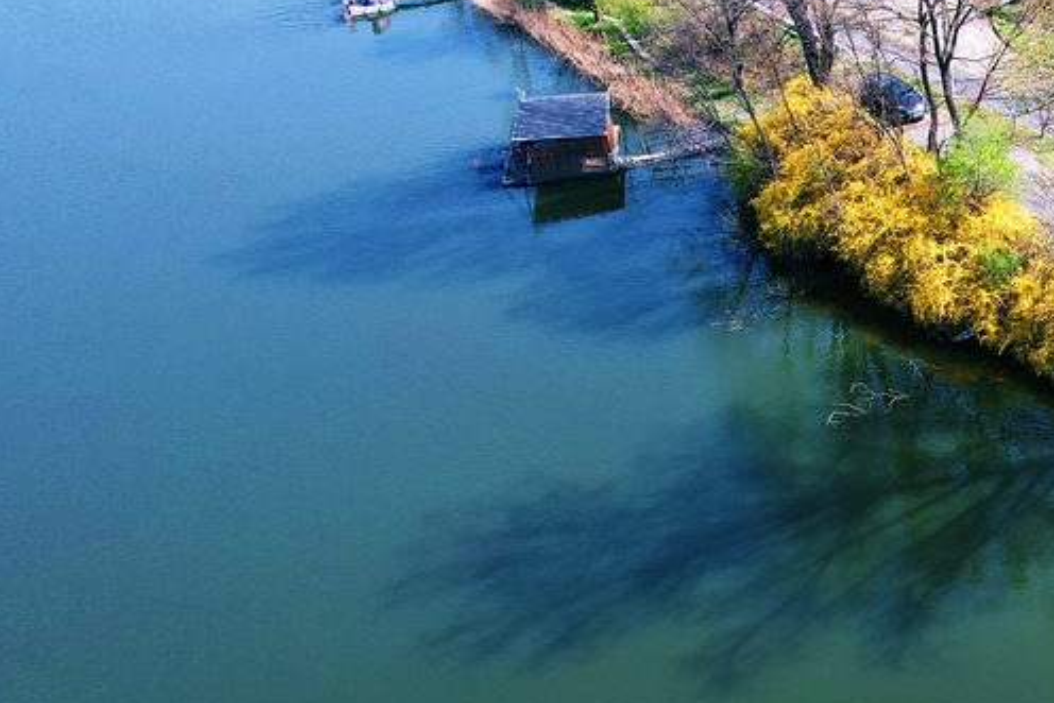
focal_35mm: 51
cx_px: 1069
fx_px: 1494
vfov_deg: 26.2
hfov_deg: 35.0
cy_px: 509
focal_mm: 8.38
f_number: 2.8
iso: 100
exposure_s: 1/725
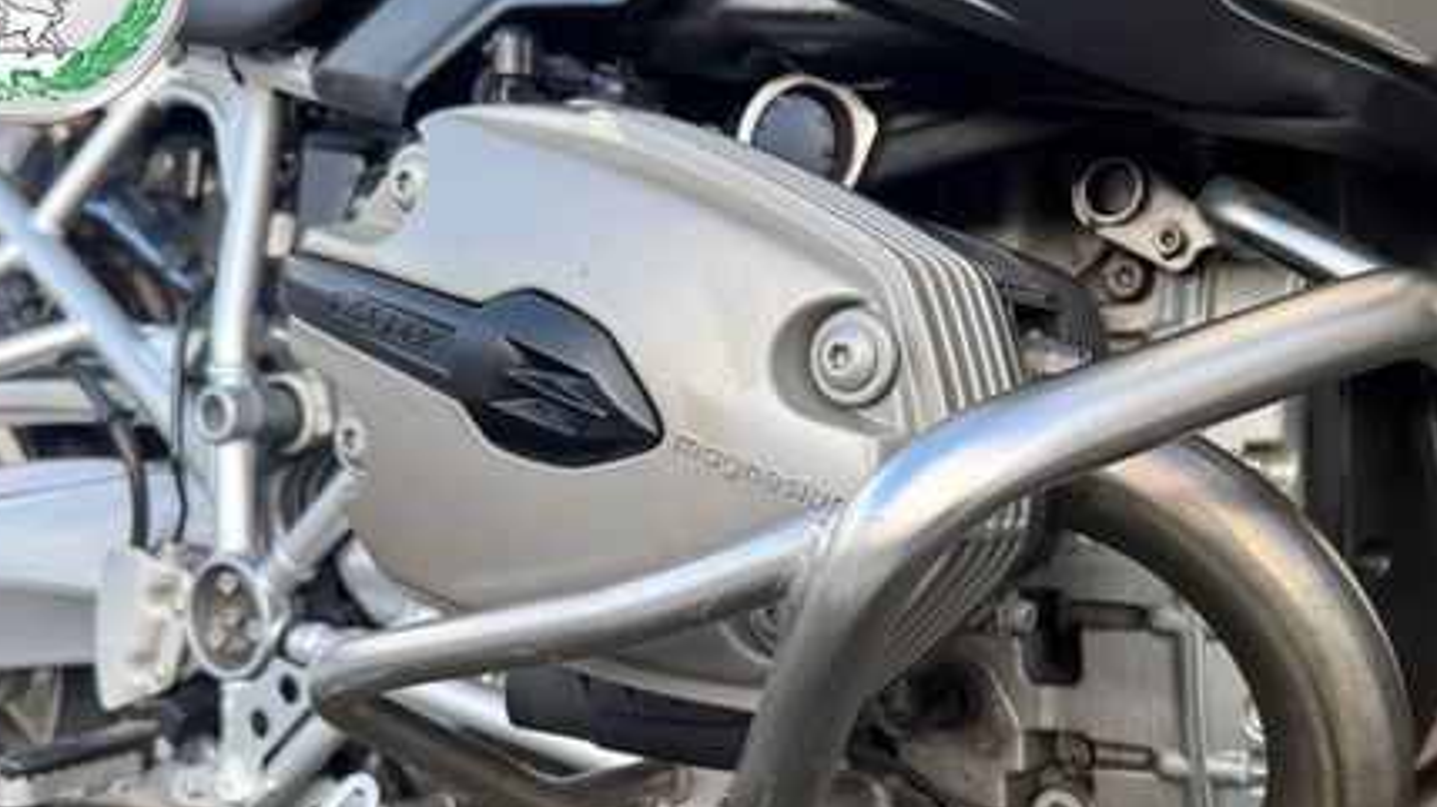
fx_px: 1486
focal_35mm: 39
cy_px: 556
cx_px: 911
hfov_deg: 51.0
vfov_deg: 30.1
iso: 80
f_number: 1.78
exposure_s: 1/294
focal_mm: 6.76
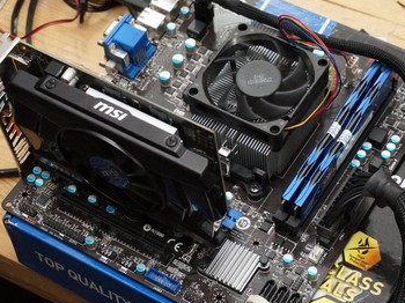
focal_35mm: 103
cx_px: 208
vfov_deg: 14.3
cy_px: 167
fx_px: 1204
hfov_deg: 19.1
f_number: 5.6
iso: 3200
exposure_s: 1/60
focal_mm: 50
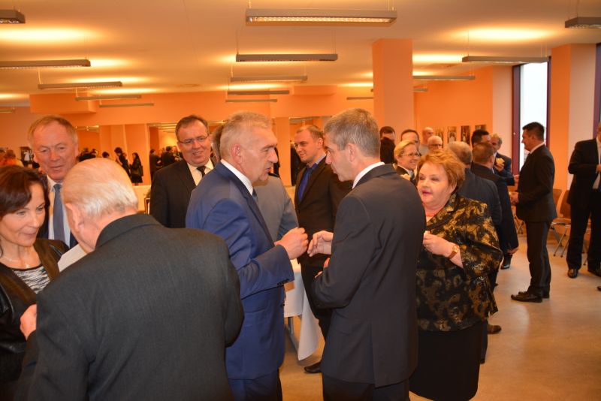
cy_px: 200
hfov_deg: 67.4
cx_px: 300
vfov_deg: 48.0
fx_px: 451
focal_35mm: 27
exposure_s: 1/80
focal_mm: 18
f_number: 3.5
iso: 400
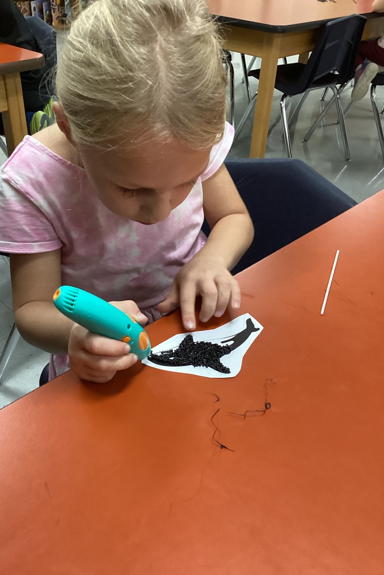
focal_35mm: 33
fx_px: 528
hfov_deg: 39.9
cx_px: 164
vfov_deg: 57.2
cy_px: 290
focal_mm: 3.3
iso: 320
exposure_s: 1/60
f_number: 2.4
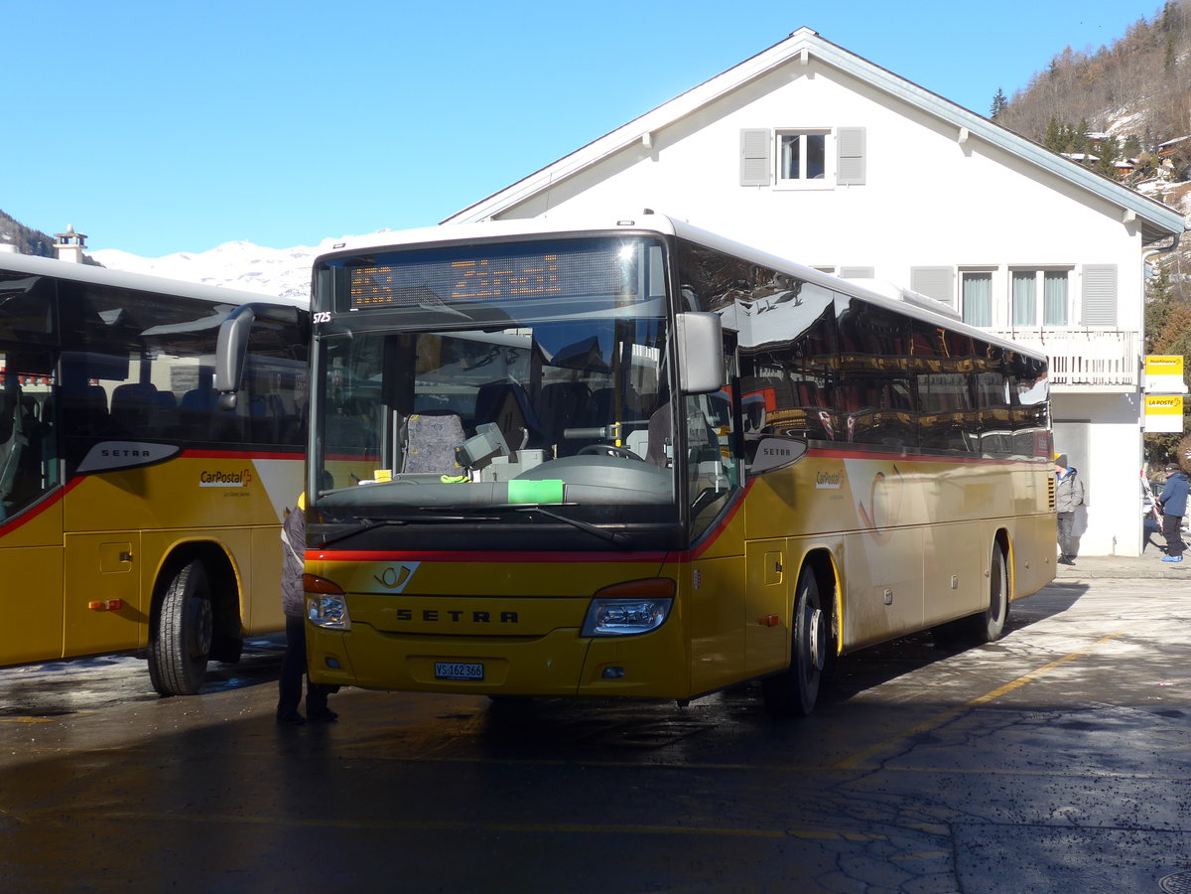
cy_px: 447
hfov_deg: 36.8
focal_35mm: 52
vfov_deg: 28.0
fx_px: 1789
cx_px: 596
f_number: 3.3
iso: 80
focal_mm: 10.7
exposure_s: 1/1000
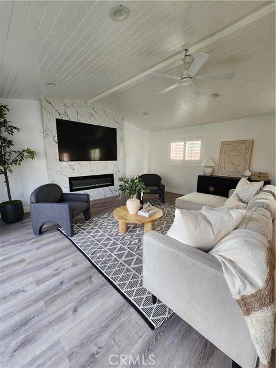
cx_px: 138
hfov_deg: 89.9
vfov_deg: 106.2
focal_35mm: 13
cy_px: 184
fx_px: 138
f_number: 2.2
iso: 320
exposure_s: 1/60
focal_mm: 2.2
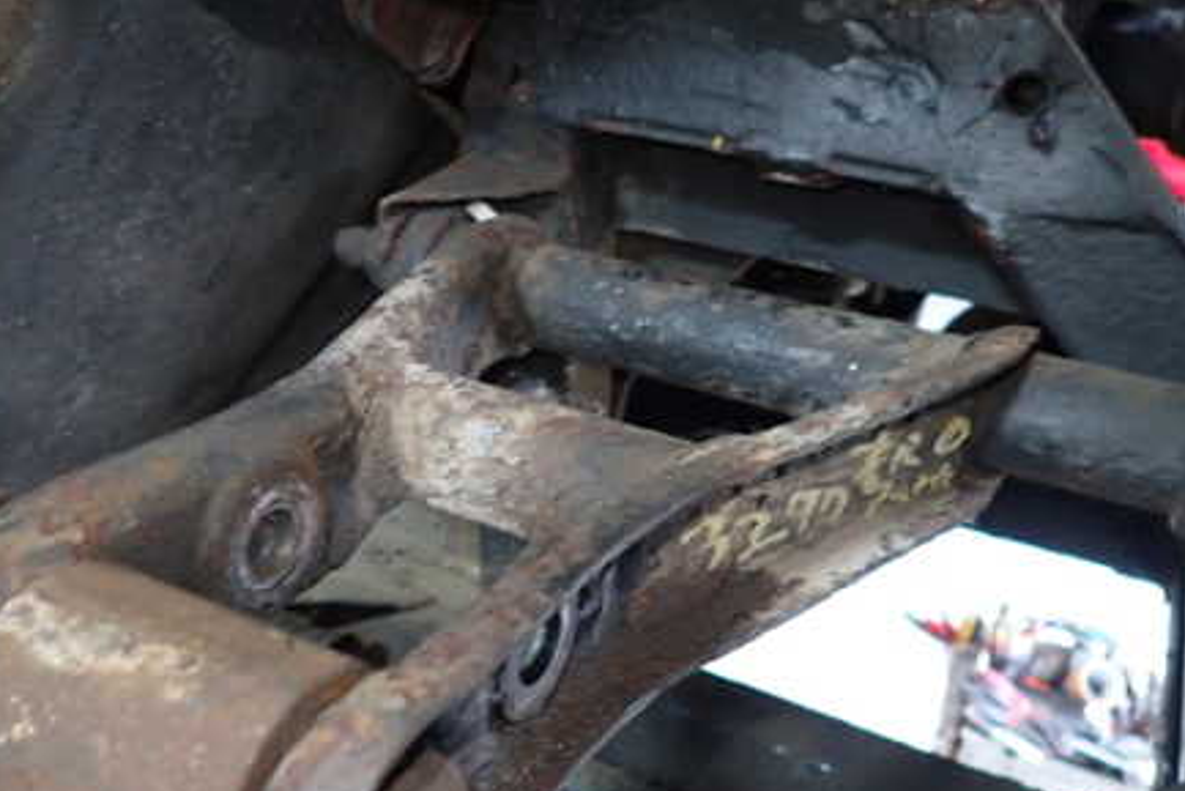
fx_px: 1185
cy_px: 460
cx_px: 569
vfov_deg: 36.8
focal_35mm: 36
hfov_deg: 53.1
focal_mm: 4.5
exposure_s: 1/30
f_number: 2
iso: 500
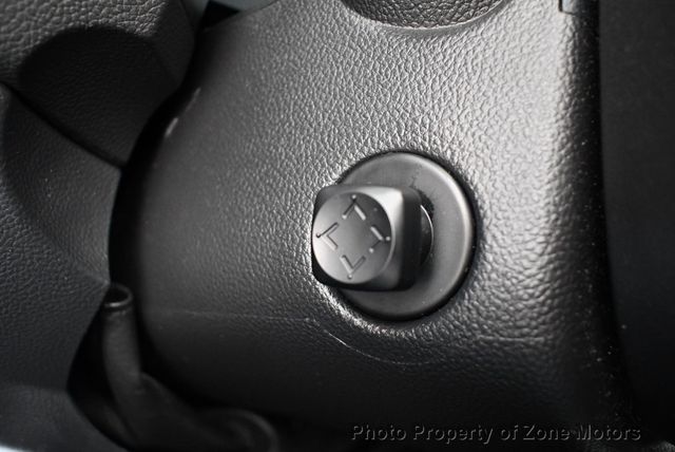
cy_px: 226
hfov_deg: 53.1
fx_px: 676
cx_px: 338
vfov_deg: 36.9
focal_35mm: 36
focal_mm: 18
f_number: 3.5
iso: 3200
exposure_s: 1/60
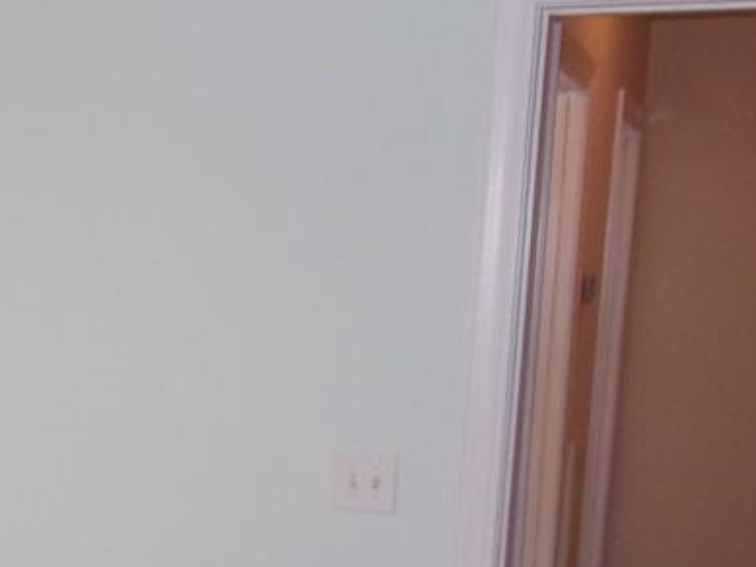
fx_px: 1551
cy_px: 392
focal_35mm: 71
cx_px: -86
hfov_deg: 25.3
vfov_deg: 20.6
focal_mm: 4.9
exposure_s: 1/34
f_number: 3
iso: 160
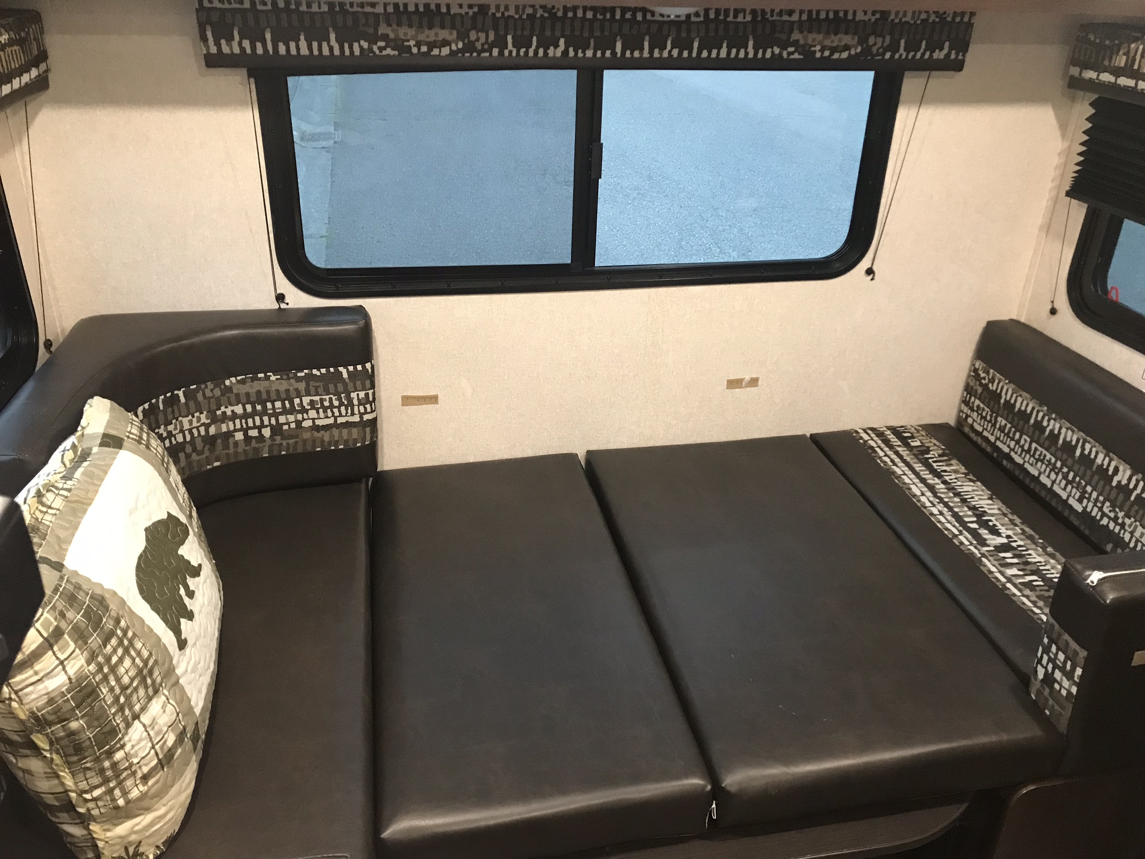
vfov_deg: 49.7
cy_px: 430
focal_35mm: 28
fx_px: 926
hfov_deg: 63.4
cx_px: 572
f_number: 1.8
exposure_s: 1/12
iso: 100
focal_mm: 3.99
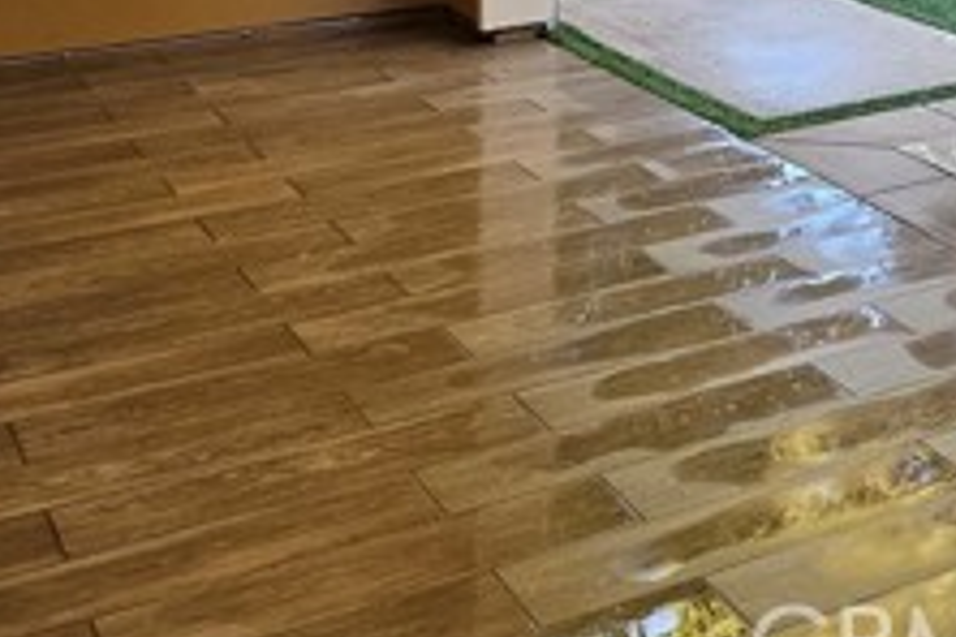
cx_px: 960
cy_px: -327
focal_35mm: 69
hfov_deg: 27.5
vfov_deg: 17.6
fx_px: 1832
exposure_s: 1/120
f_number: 1.8
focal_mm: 5.4
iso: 160
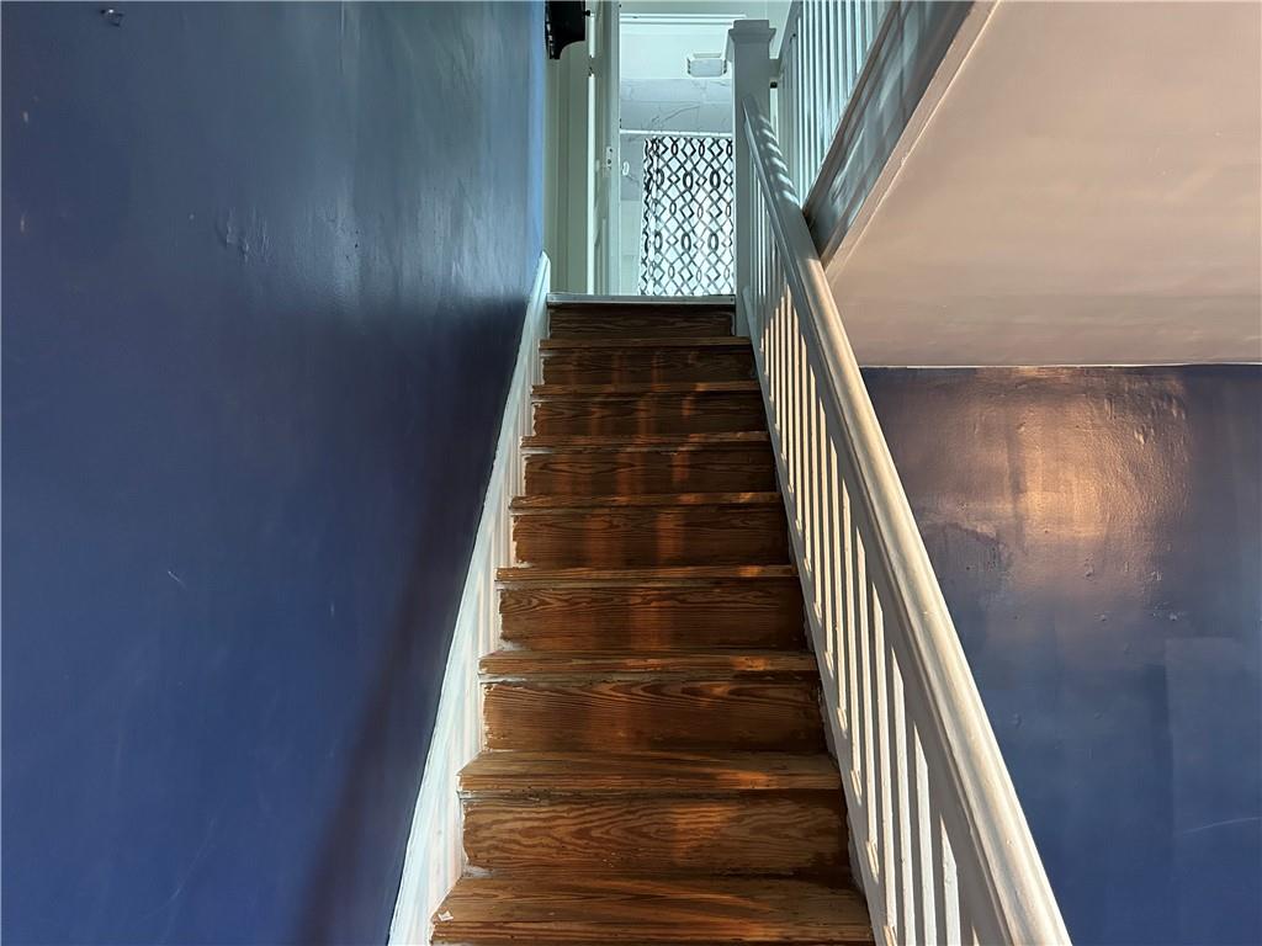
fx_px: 948
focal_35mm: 26
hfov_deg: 67.3
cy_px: 473
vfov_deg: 53.1
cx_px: 631
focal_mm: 5.7
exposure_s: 1/40
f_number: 1.5
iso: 500
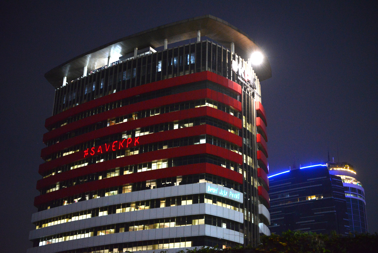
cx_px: 189
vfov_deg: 26.0
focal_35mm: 52
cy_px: 126
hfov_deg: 38.2
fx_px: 546
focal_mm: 52
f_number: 3.2
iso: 5000
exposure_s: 1/15
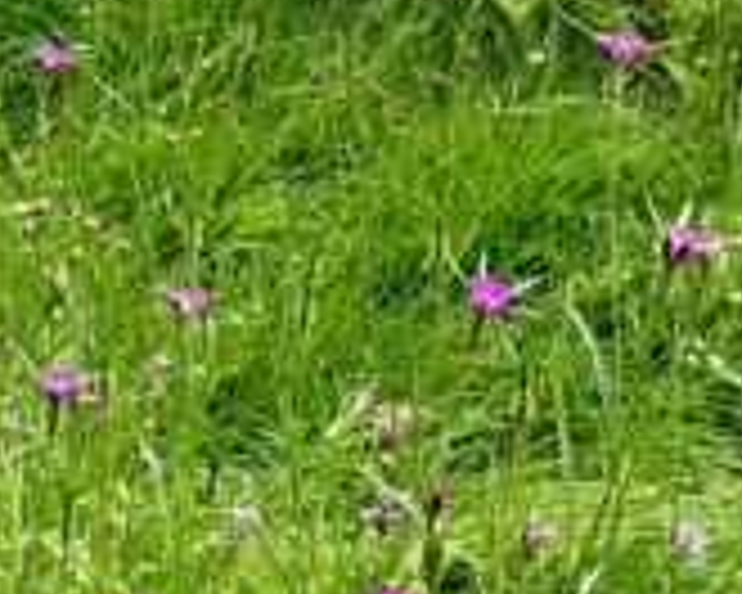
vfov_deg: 11.5
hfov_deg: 15.0
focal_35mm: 128
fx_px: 2811
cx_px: 173
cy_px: -351
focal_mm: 3.99
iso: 32
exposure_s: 1/319
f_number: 1.8
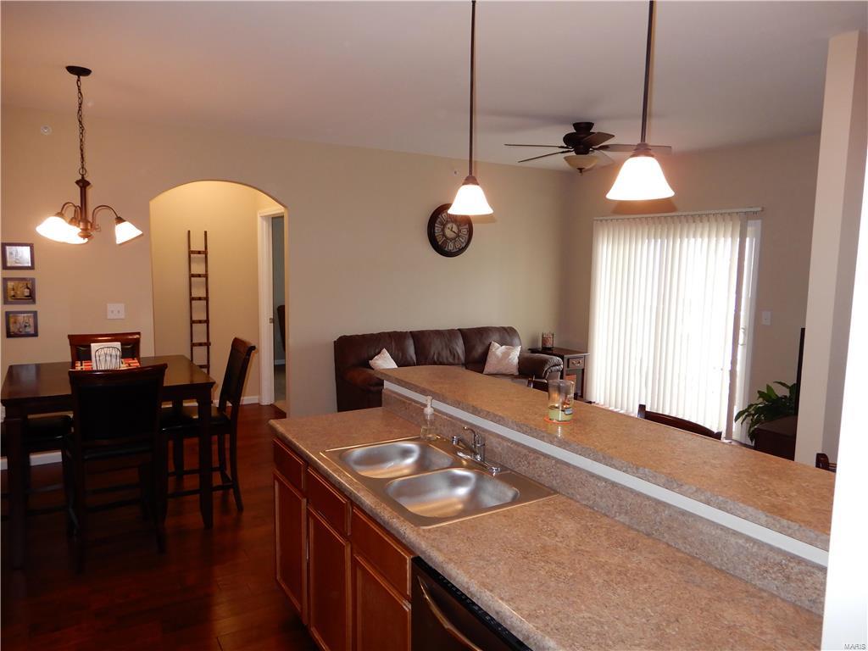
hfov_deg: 71.6
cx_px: 434
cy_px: 326
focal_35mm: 24
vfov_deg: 56.8
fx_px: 602
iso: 220
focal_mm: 4.3
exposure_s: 1/30
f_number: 3.4
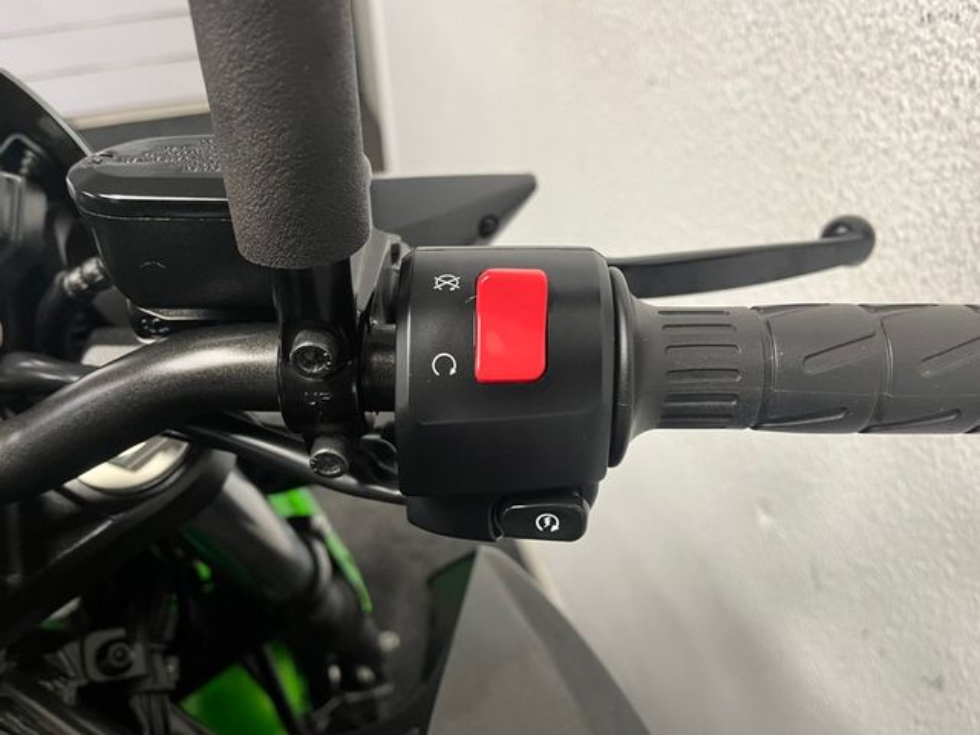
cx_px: 490
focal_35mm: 26
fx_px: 736
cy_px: 368
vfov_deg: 53.1
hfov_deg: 67.3
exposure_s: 1/50
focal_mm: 5.1
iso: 125
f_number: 1.6
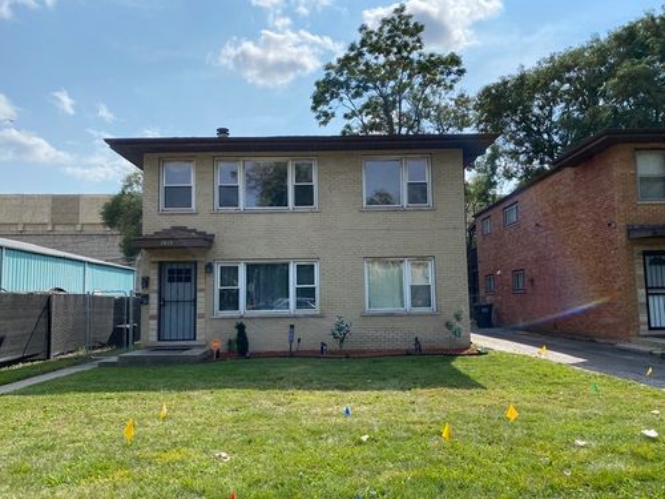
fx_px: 499
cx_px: 332
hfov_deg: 67.3
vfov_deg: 53.1
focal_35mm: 26
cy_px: 250
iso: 32
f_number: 1.8
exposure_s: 1/3610
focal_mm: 4.25
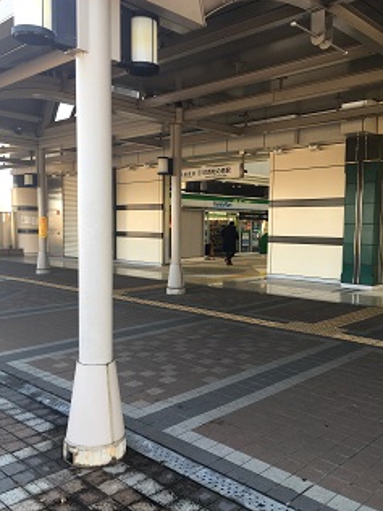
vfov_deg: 55.3
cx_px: 204
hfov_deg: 42.9
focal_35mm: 33
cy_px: 268
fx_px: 487
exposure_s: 1/120
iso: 25
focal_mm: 4.15
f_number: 2.2
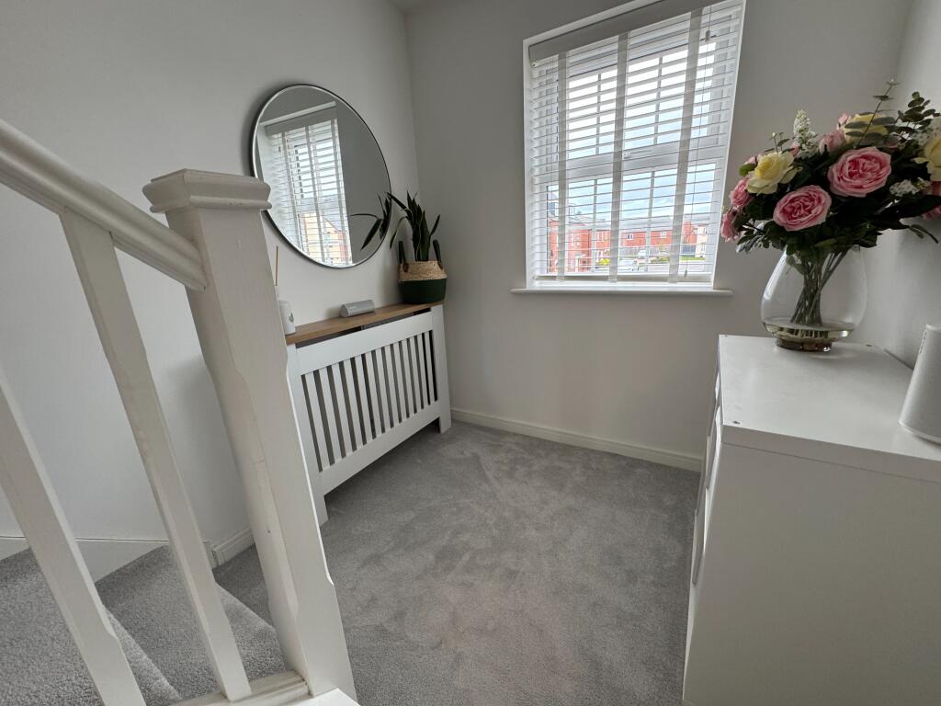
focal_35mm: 14
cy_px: 353
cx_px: 470
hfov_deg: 102.1
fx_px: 381
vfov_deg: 85.7
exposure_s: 1/100
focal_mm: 2.22
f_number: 2.2
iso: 200
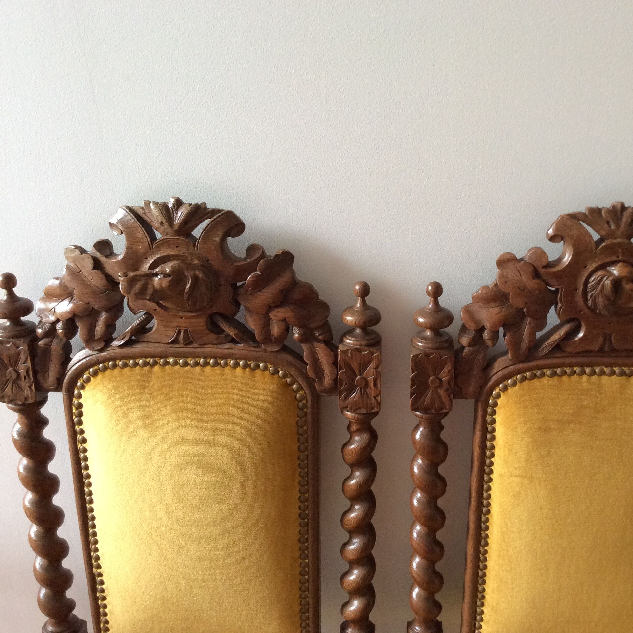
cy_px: 316
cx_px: 387
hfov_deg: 43.6
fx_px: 786
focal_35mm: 38
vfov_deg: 43.9
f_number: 2.4
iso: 125
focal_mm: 3.3
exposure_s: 1/25
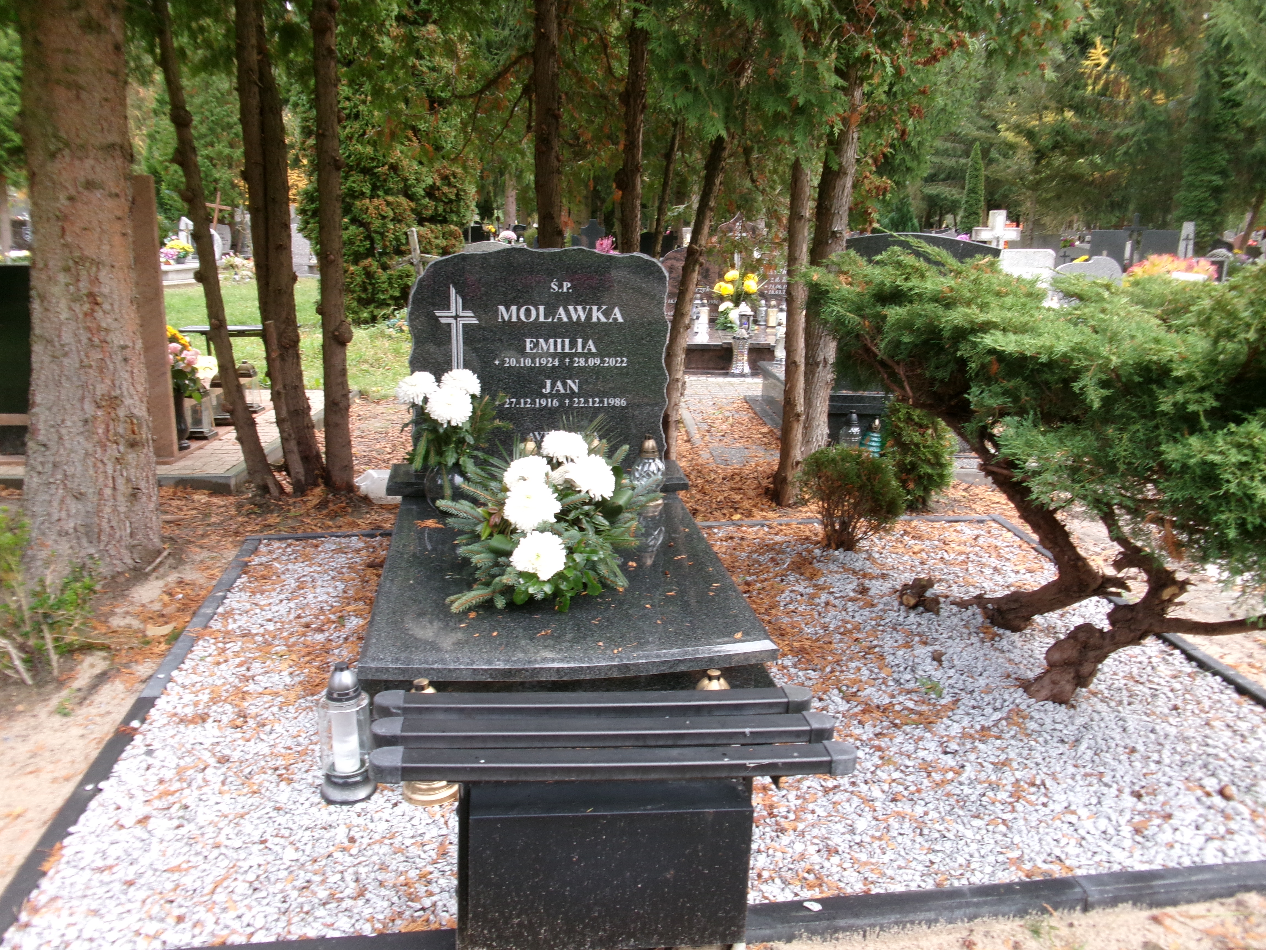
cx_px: 633
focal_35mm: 28
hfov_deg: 63.4
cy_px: 475
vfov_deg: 49.7
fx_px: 1024
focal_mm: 5.1
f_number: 3.9
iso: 140
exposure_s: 1/34
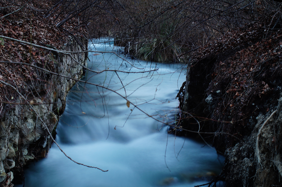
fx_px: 822
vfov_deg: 13.0
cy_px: 94
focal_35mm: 105
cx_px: 141
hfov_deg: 19.5
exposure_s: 8
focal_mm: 70
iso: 100
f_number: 8
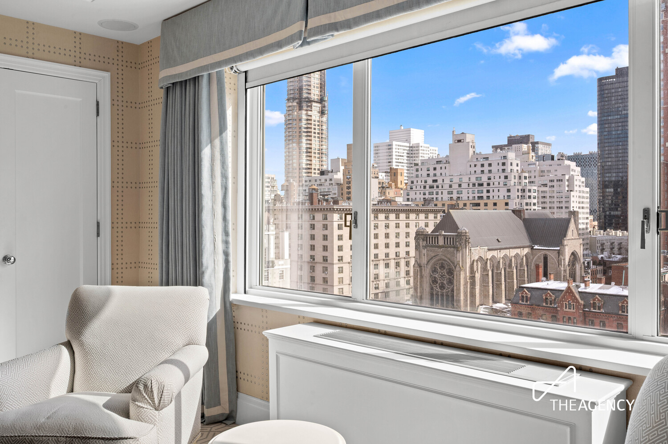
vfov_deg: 43.6
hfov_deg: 62.0
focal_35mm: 30
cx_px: 334
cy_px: 222
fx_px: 556
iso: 250
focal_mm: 30
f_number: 13
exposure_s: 1/30
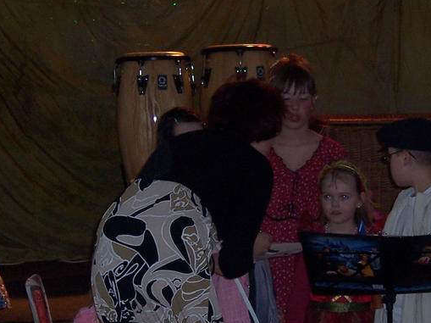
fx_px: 1829
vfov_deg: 10.0
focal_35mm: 147
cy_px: 264
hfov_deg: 13.4
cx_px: 276
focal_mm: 12.1
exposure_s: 1/90
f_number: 4.3
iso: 140
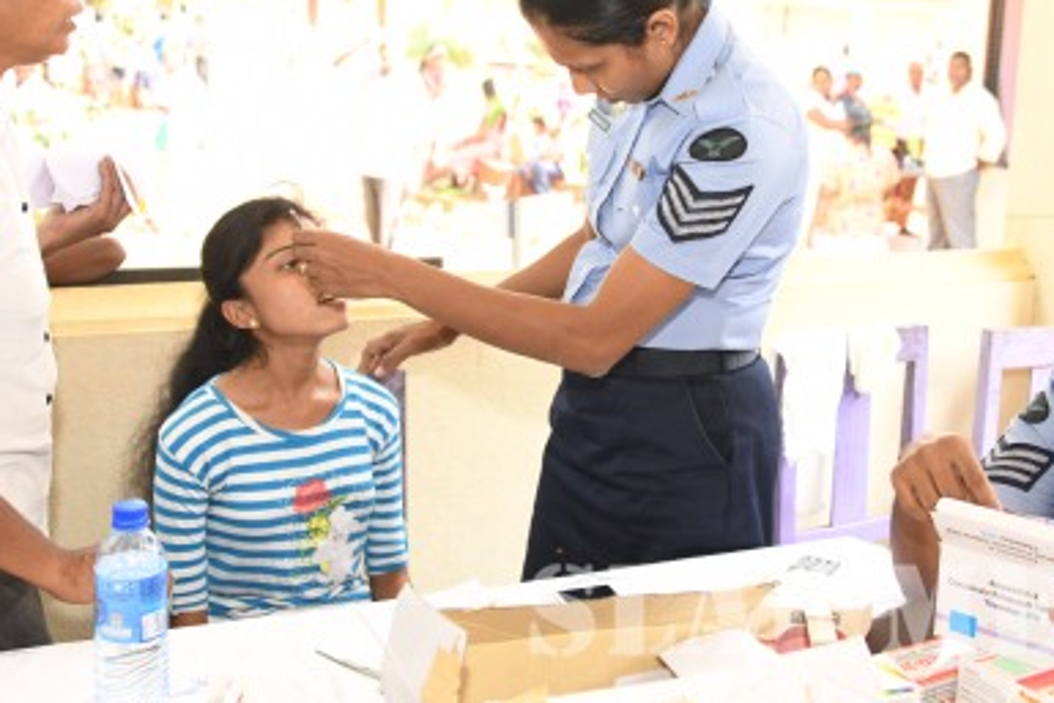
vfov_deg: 25.4
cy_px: 216
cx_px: 600
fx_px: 1552
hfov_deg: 37.4
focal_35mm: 53
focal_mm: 34
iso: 1000
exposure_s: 1/160
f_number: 4.5
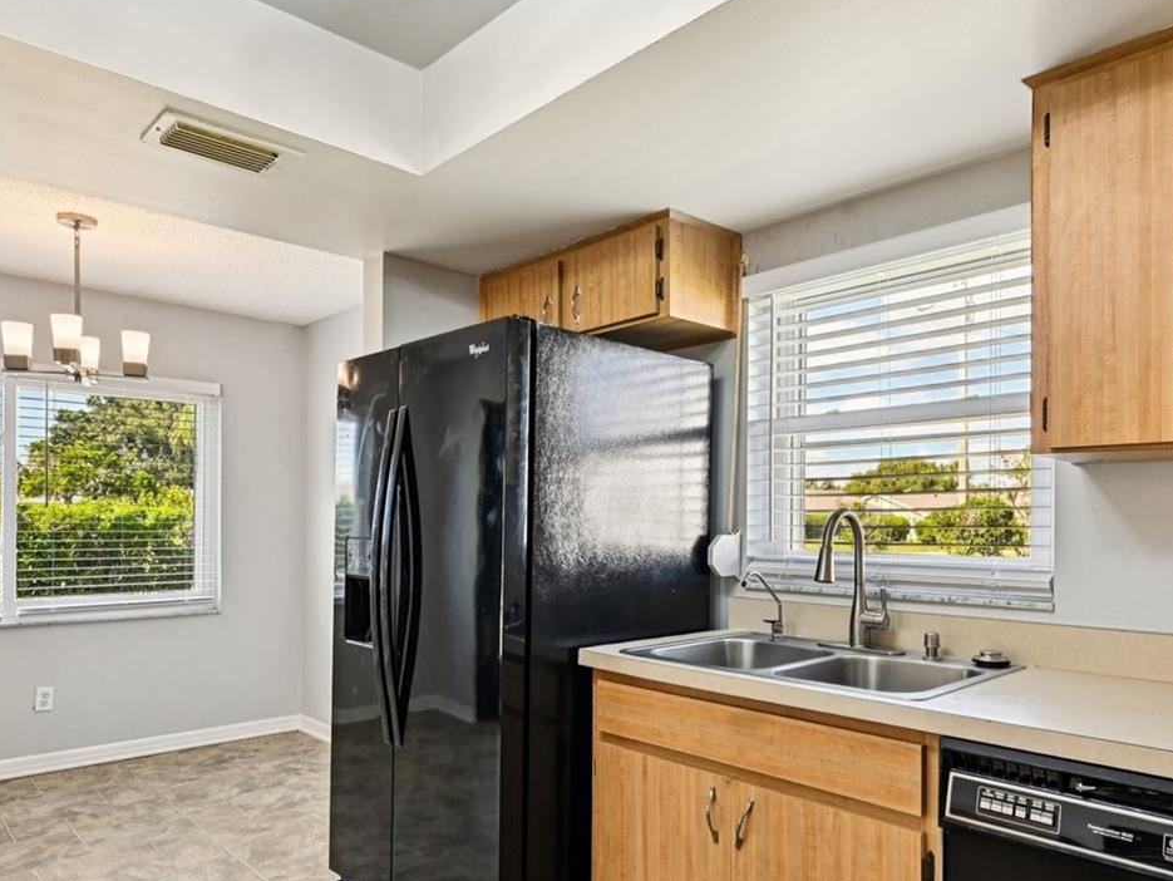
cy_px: 529
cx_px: 660
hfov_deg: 73.6
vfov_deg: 58.4
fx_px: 780
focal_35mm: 23
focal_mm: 14
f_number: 9
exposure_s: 1/25
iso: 400
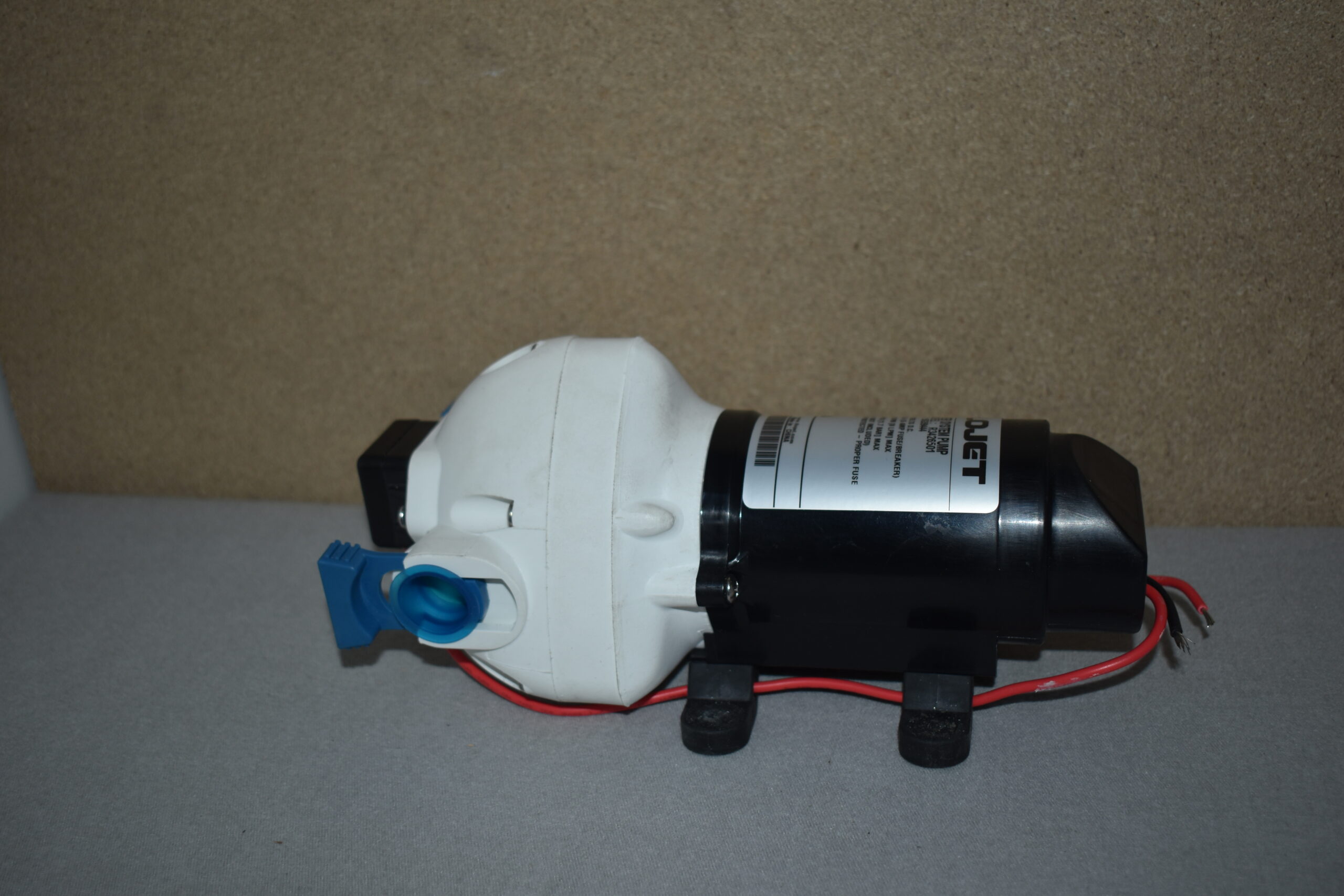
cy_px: 448
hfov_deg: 49.6
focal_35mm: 39
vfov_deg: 34.2
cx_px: 672
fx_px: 1456
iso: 200
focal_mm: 26
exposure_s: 1/60
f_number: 4
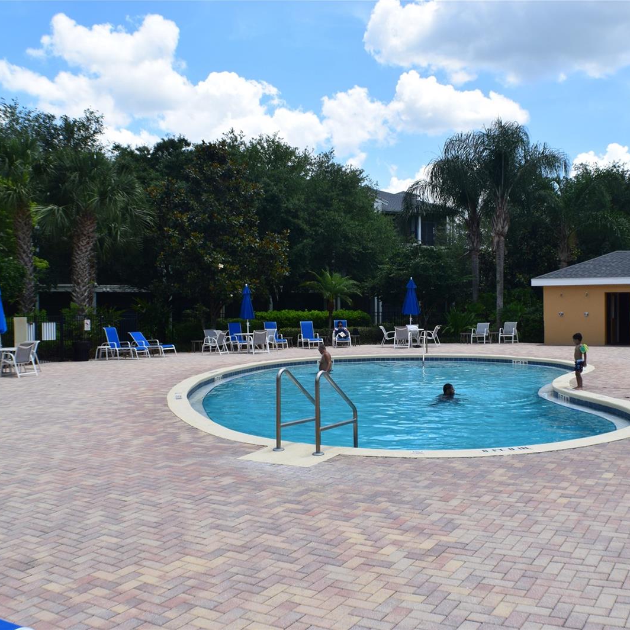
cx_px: 371
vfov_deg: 36.8
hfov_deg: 36.7
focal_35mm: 46
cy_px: 315
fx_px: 947
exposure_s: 1/500
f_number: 11
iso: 360
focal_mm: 24
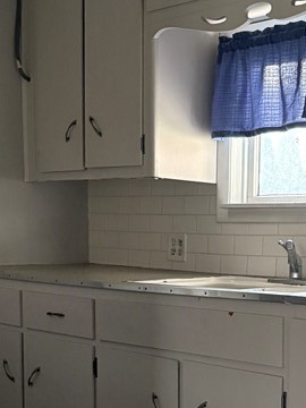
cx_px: 254
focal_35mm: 74
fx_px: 872
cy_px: 324
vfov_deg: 25.9
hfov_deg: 19.6
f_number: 1.6
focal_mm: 5.96
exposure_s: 1/55
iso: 500
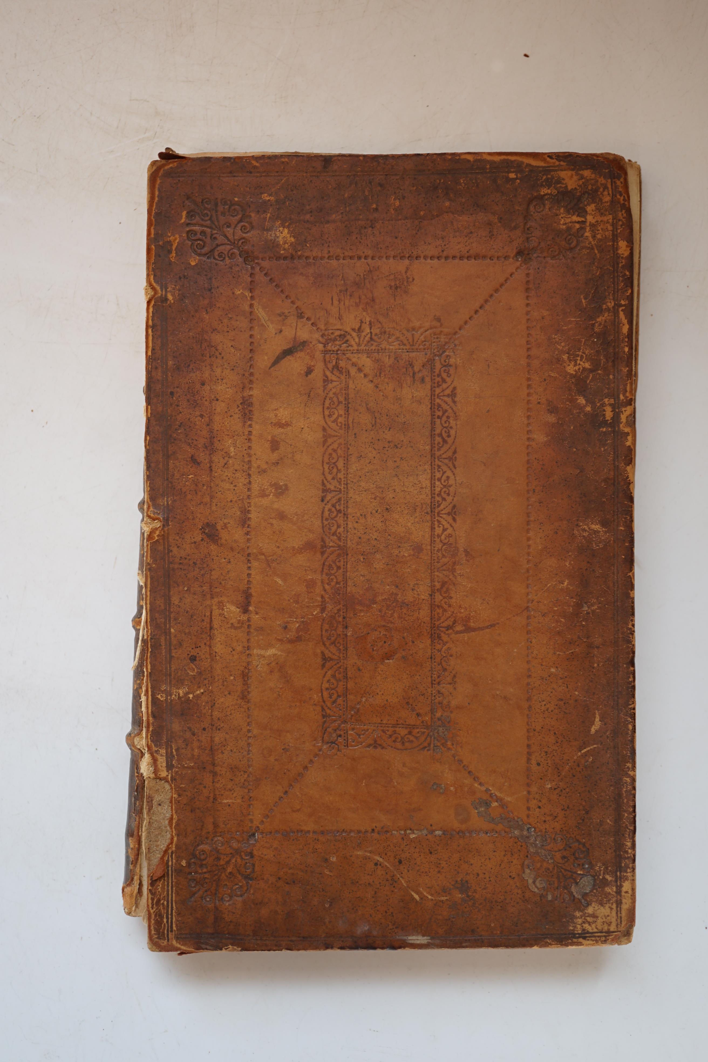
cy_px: 531
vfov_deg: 43.6
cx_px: 354
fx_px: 1327
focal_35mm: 45
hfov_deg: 29.9
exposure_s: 1/60
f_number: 4
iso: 100
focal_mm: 30
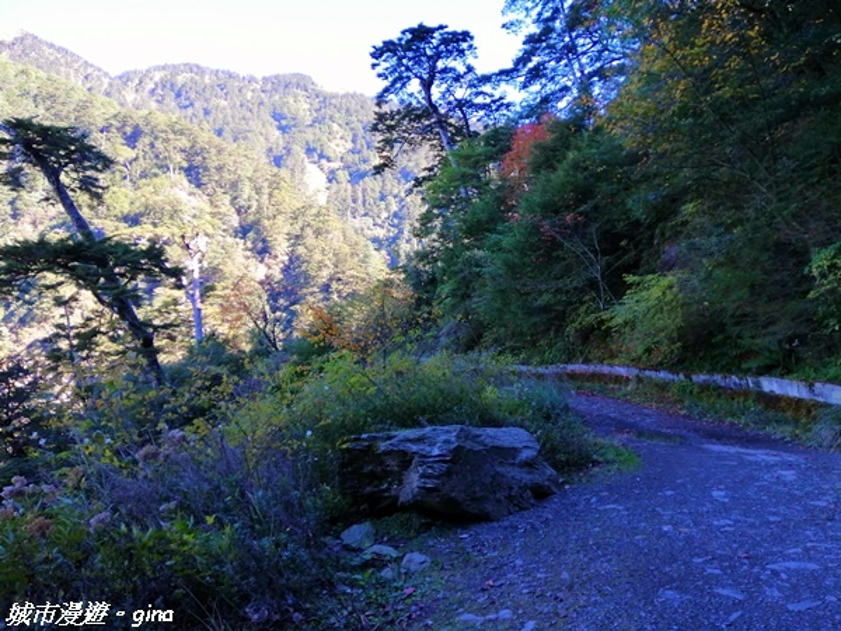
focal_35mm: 26
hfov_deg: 67.3
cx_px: 420
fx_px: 632
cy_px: 316
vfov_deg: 53.1
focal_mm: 3.81
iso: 64
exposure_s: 1/100
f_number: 2.2
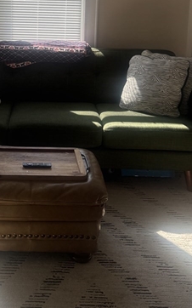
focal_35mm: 54
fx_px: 452
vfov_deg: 35.8
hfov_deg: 23.5
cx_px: 32
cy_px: 43
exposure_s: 1/470
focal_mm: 6.76
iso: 80
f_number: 1.78
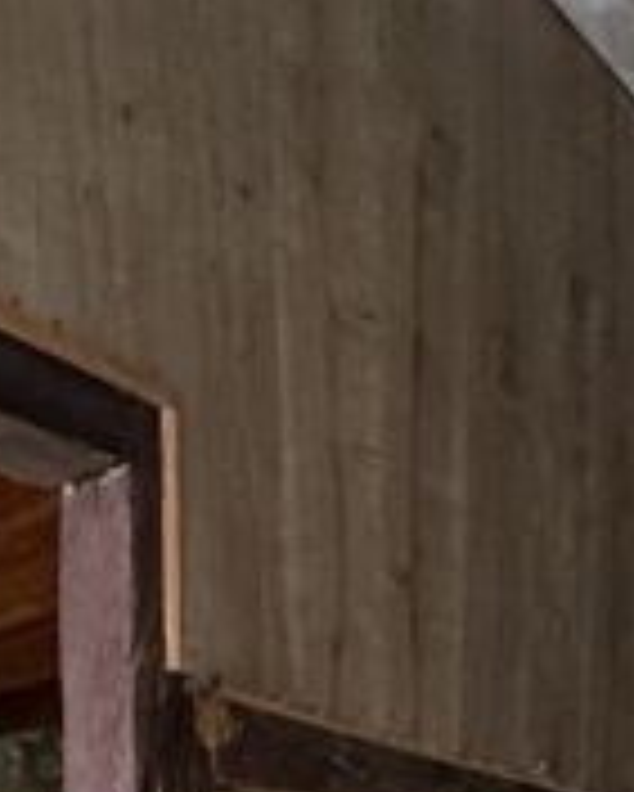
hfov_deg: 24.3
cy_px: 1346
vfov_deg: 21.9
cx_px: 144
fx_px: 1453
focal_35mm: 62
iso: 500
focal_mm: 2.22
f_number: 2.2
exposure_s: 1/60
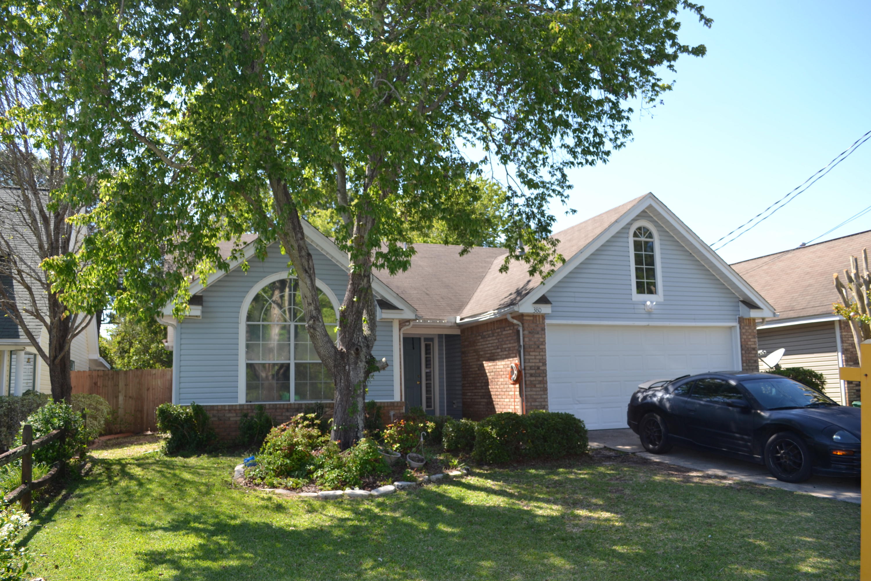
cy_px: 290
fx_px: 653
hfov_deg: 67.4
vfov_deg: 47.9
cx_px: 436
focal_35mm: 27
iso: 100
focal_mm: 18
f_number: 5.6
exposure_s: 1/200
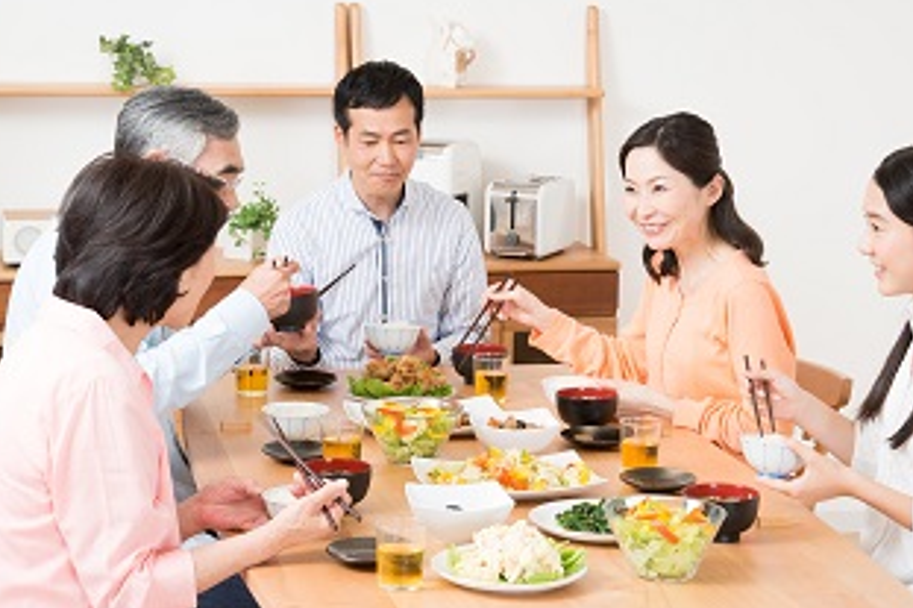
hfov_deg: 22.6
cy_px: 276
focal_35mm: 90
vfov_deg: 15.2
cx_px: 493
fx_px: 2281
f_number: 10
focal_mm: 70
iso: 125
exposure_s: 1/125
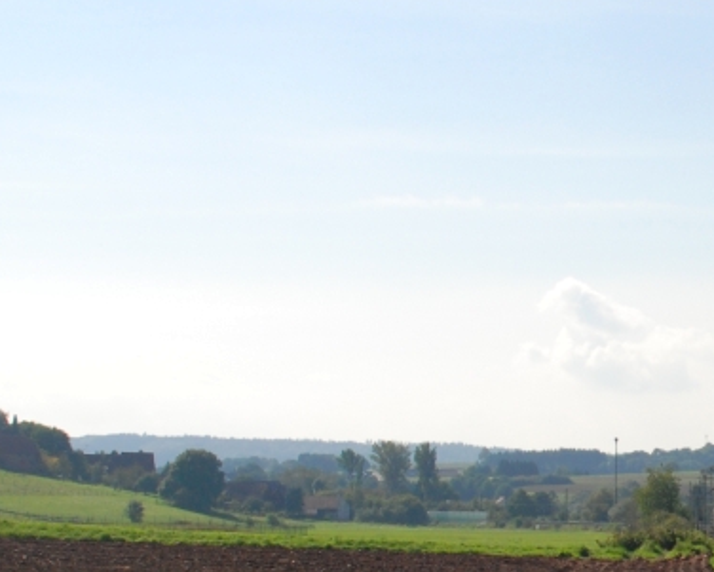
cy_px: 480
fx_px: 2663
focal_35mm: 126
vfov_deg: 12.2
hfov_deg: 14.8
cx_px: 845
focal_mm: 28
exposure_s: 1/500
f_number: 10
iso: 320
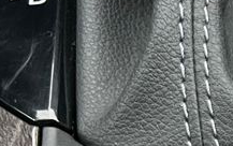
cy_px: 362
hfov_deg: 13.9
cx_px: 445
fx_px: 826
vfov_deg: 9.0
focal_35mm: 130
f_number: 1.6
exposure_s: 1/60
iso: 160
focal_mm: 5.1
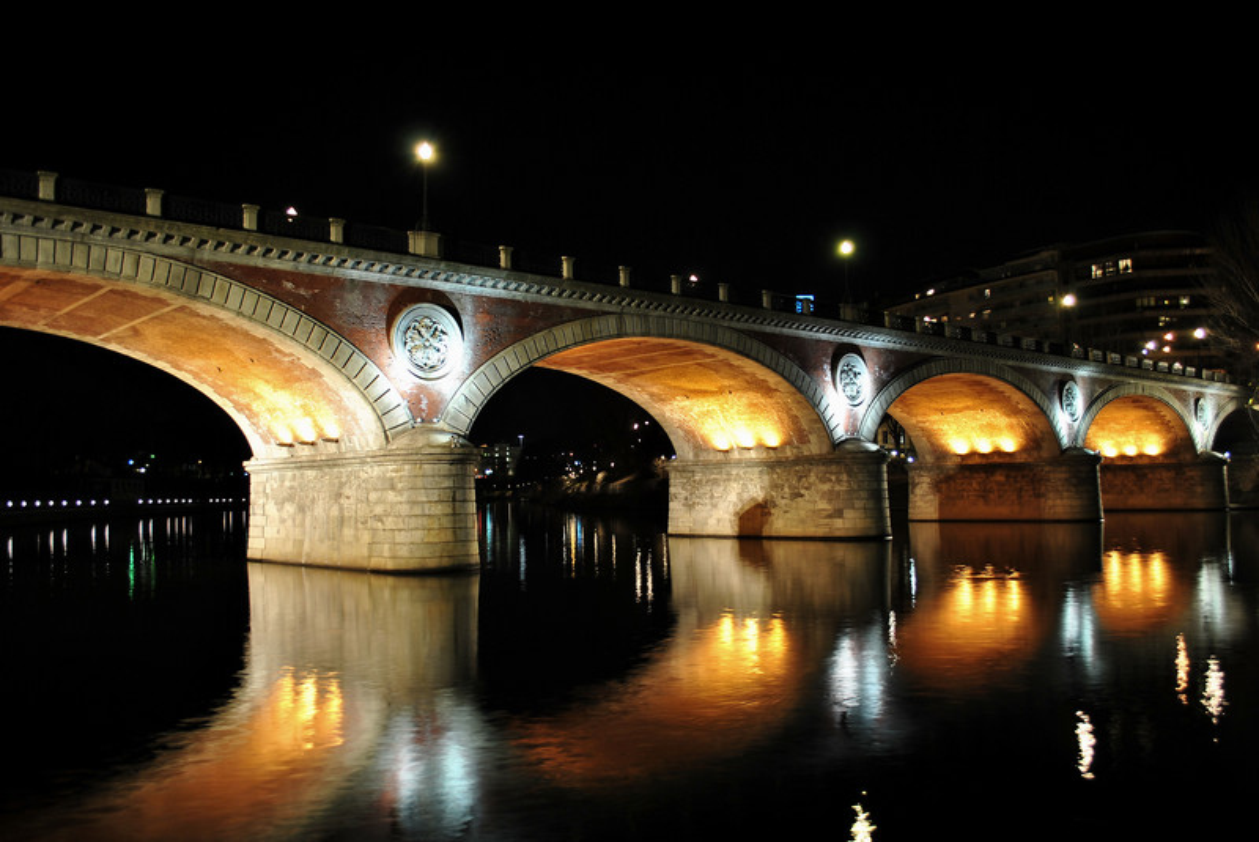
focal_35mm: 30
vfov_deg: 43.7
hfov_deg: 61.9
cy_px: 421
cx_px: 630
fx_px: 1050
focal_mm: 20
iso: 100
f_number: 3.8
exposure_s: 1
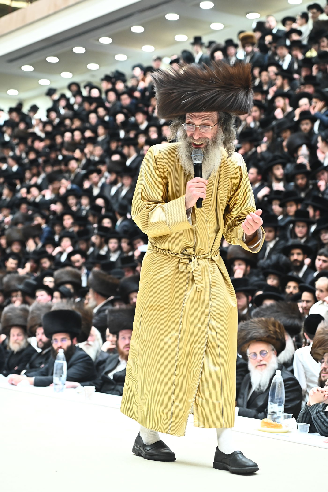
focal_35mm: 86
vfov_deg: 23.6
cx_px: 164
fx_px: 1176
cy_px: 246
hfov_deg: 15.9
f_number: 4
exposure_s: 1/250
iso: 2000
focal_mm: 86
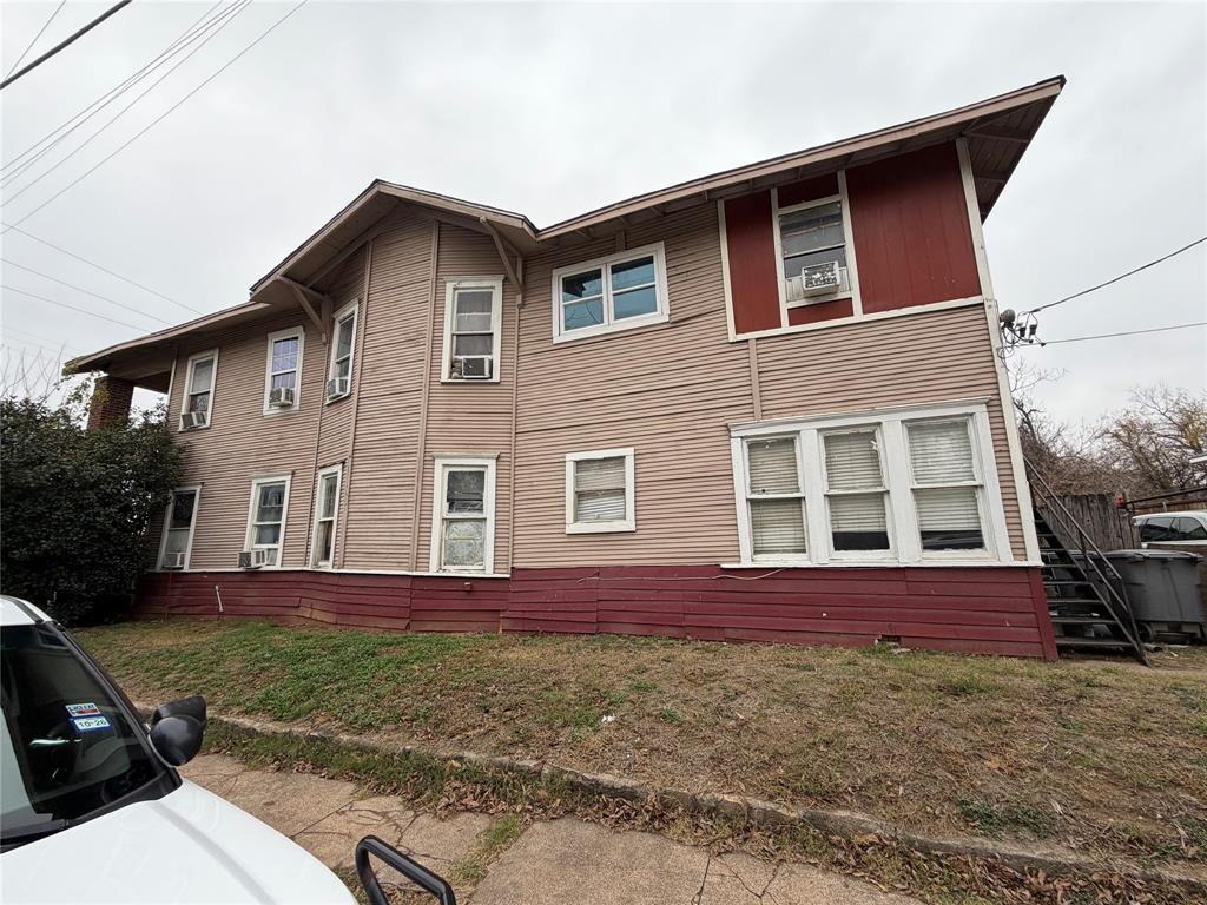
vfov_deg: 85.7
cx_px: 604
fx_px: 488
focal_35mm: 14
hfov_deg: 102.1
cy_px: 452
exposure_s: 1/128
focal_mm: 2.22
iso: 40
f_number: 2.2
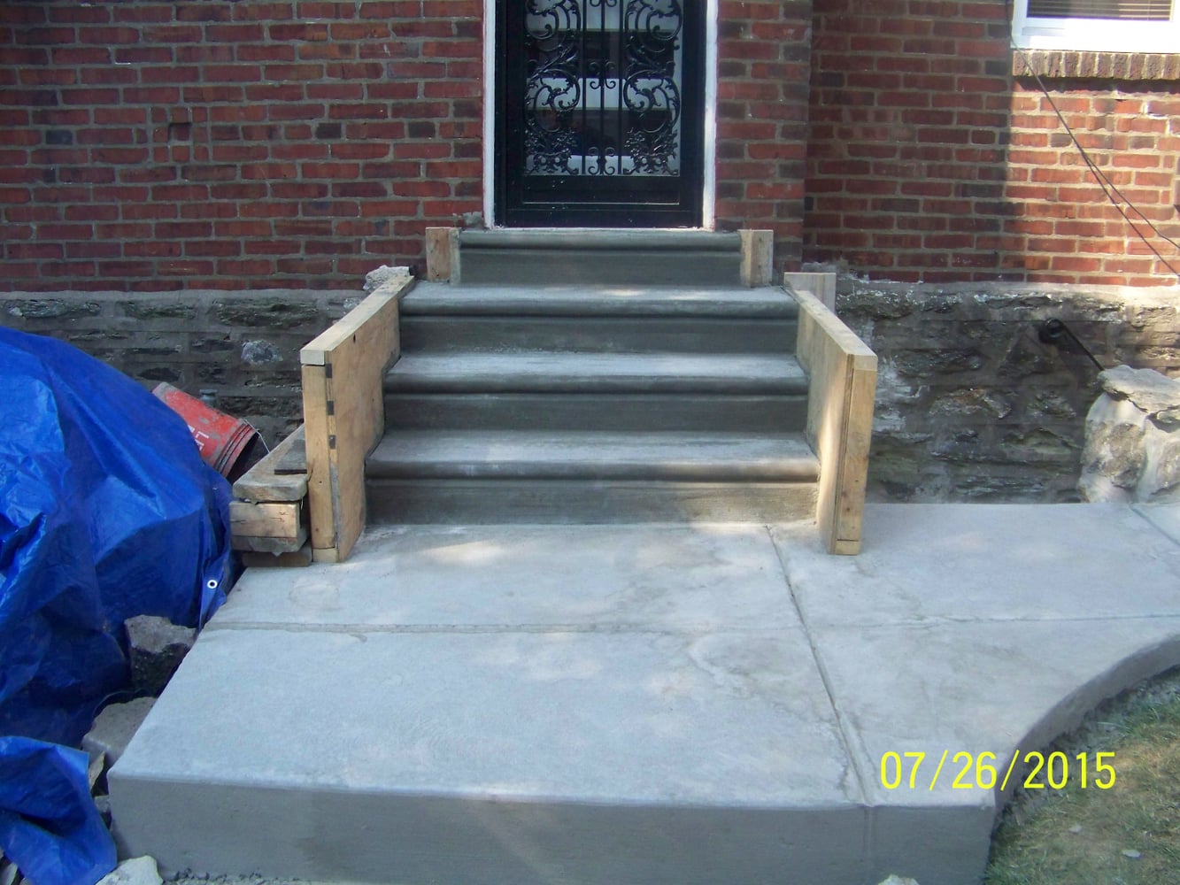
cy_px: 442
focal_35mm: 36
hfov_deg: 51.4
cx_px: 590
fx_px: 1227
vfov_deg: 39.7
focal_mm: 5.85
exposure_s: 1/800
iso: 200
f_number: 2.8
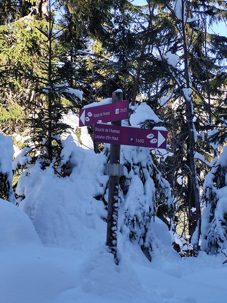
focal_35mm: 93
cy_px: 152
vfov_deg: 21.1
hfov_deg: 15.9
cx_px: 114
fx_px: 813
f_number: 1.65
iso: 50
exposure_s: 1/399
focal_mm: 6.19
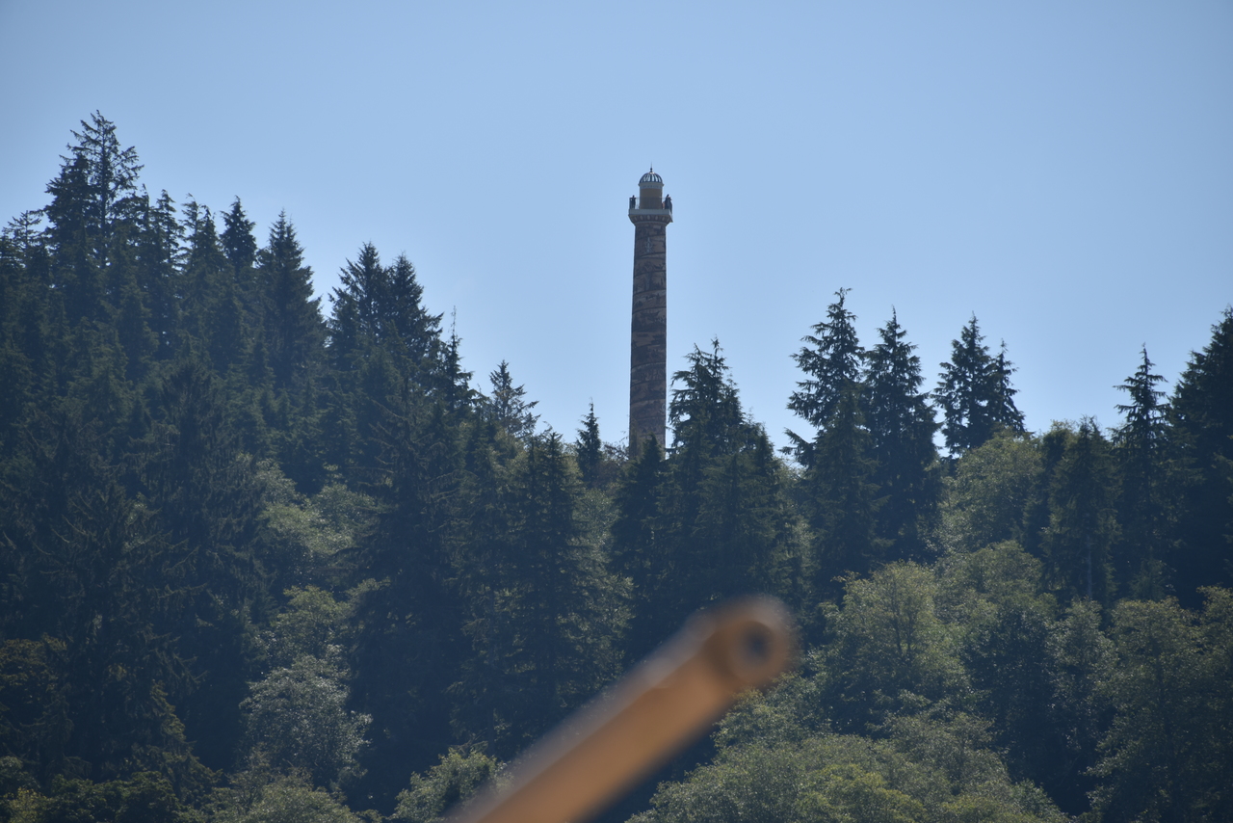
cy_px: 412
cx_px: 616
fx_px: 10277
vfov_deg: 4.6
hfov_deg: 6.9
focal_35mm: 300
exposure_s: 1/640
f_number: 9
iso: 100
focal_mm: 300
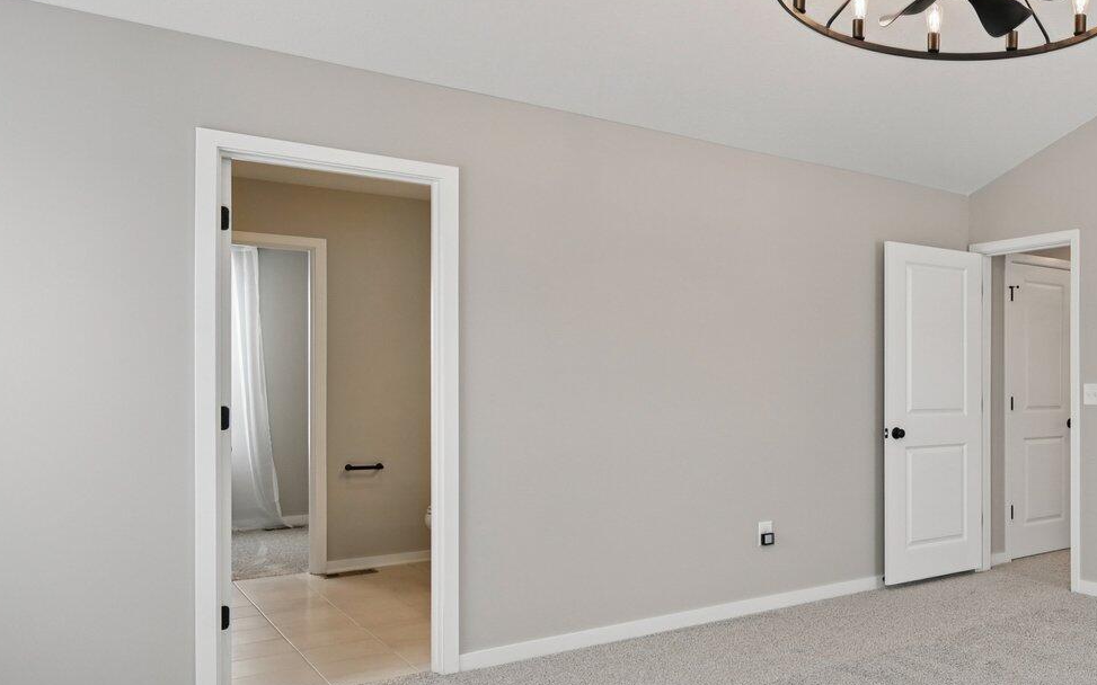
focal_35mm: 30
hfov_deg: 55.1
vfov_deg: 41.8
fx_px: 897
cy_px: 375
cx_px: 977
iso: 400
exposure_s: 1/125
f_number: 4
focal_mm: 14
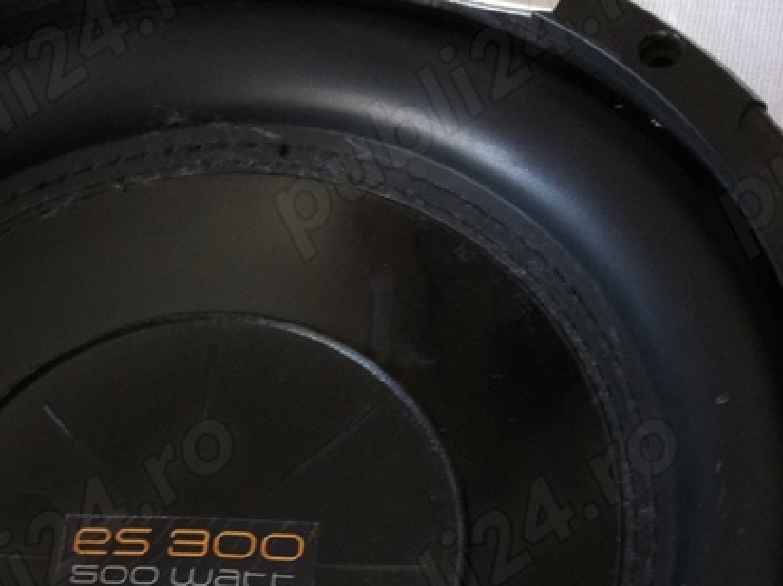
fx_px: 1920
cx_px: 251
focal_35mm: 85
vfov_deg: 16.9
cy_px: 600
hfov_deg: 22.9
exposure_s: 1/15
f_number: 2.8
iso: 160
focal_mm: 3.85
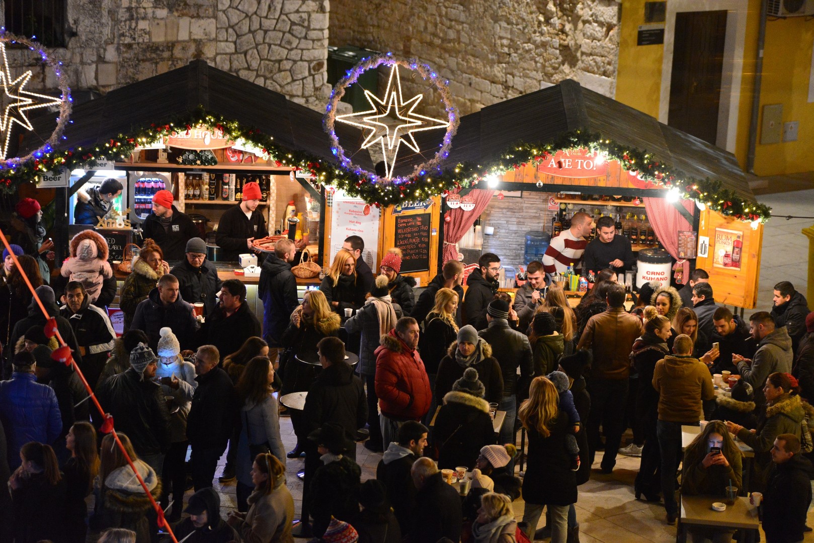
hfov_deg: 19.4
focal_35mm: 105
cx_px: 407
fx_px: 2375
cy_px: 272
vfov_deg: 13.1
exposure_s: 1/80
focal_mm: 105
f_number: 2.8
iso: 5000
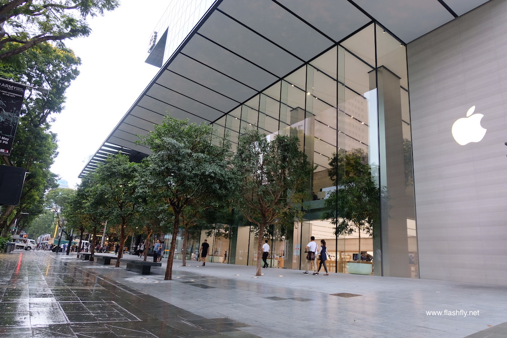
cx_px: 254
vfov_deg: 53.1
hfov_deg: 73.7
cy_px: 169
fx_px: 338
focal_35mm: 24
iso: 400
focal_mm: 16
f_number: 3.5
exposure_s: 1/85
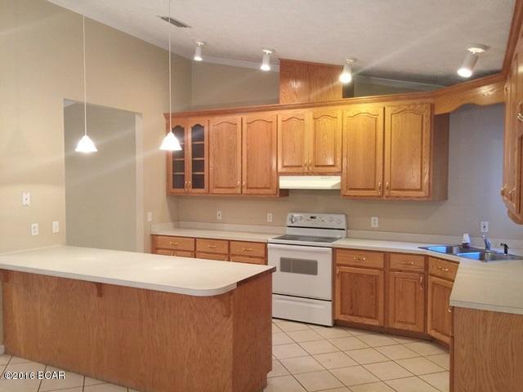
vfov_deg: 48.2
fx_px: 438
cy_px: 196
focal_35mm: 29
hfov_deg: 61.7
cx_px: 262
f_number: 2.2
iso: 80
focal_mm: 4.15
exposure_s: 1/15
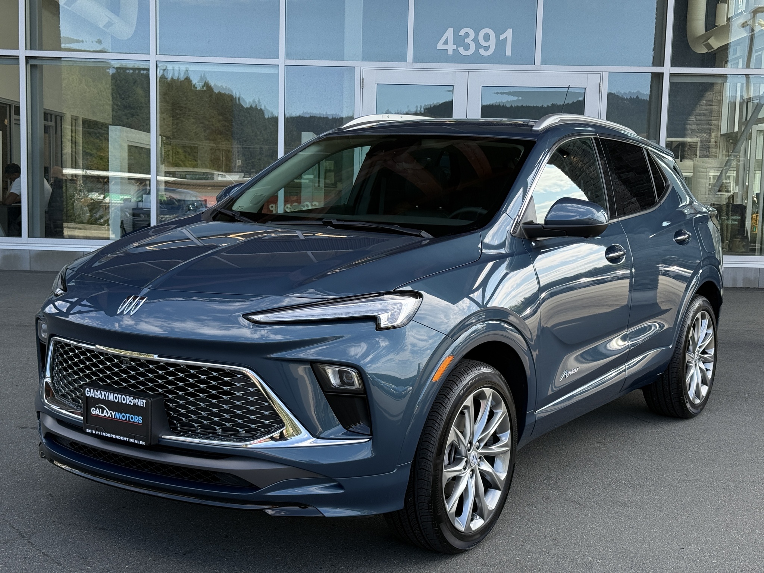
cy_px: 286
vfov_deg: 30.3
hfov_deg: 39.7
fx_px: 1059
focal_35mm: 48
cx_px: 382
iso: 80
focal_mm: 6.76
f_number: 1.78
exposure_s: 1/1041
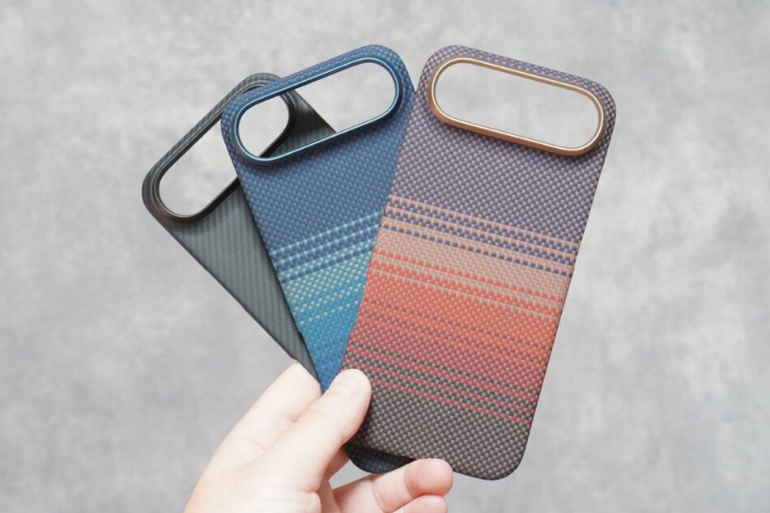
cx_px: 396
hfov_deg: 35.3
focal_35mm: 57
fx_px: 1209
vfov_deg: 24.0
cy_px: 272
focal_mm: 35
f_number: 6.3
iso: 3200
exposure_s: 1/50
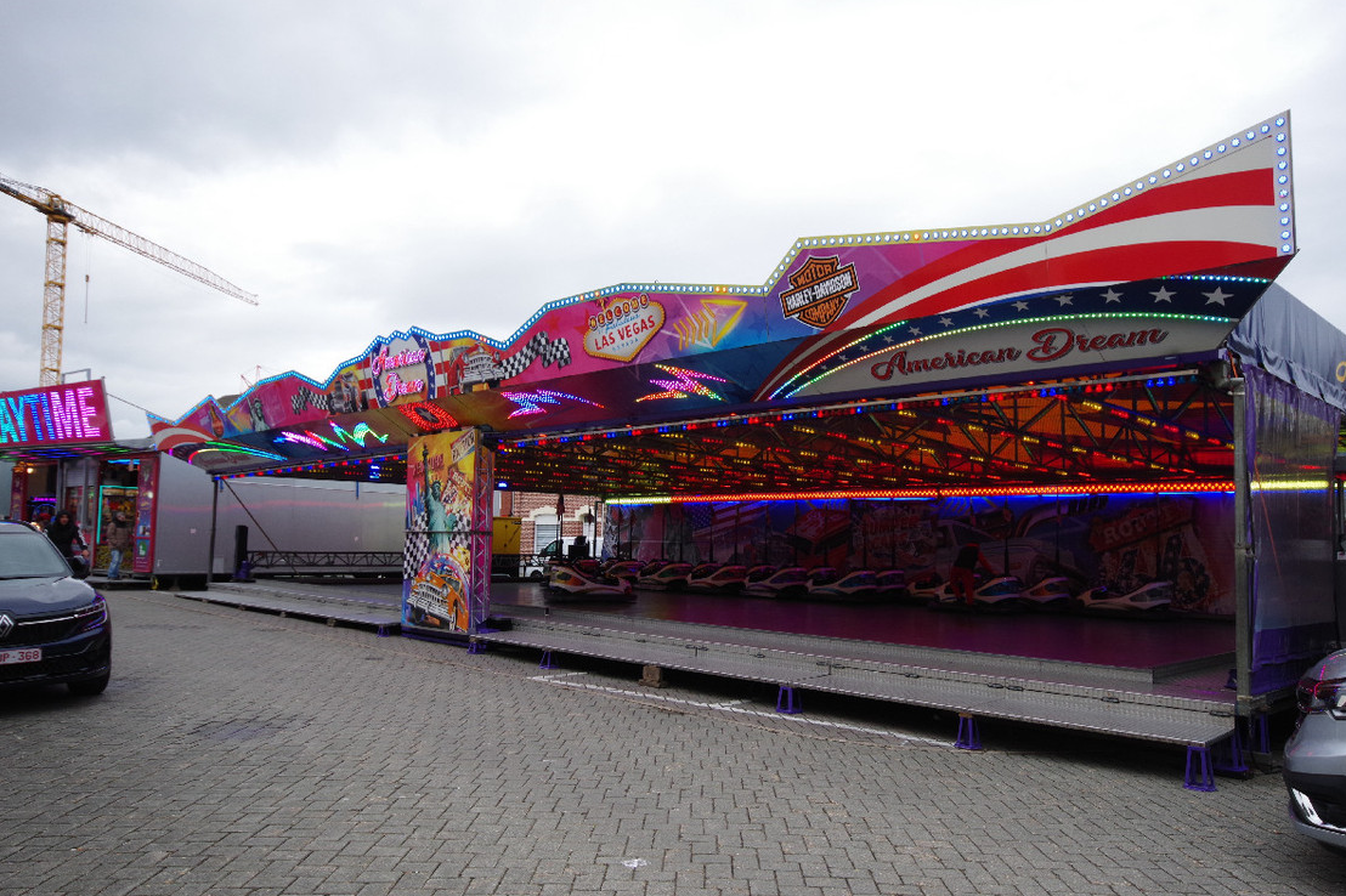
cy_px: 478
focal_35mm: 26
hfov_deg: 69.4
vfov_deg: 49.5
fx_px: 972
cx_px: 709
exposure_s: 1/200
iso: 800
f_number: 8
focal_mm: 16
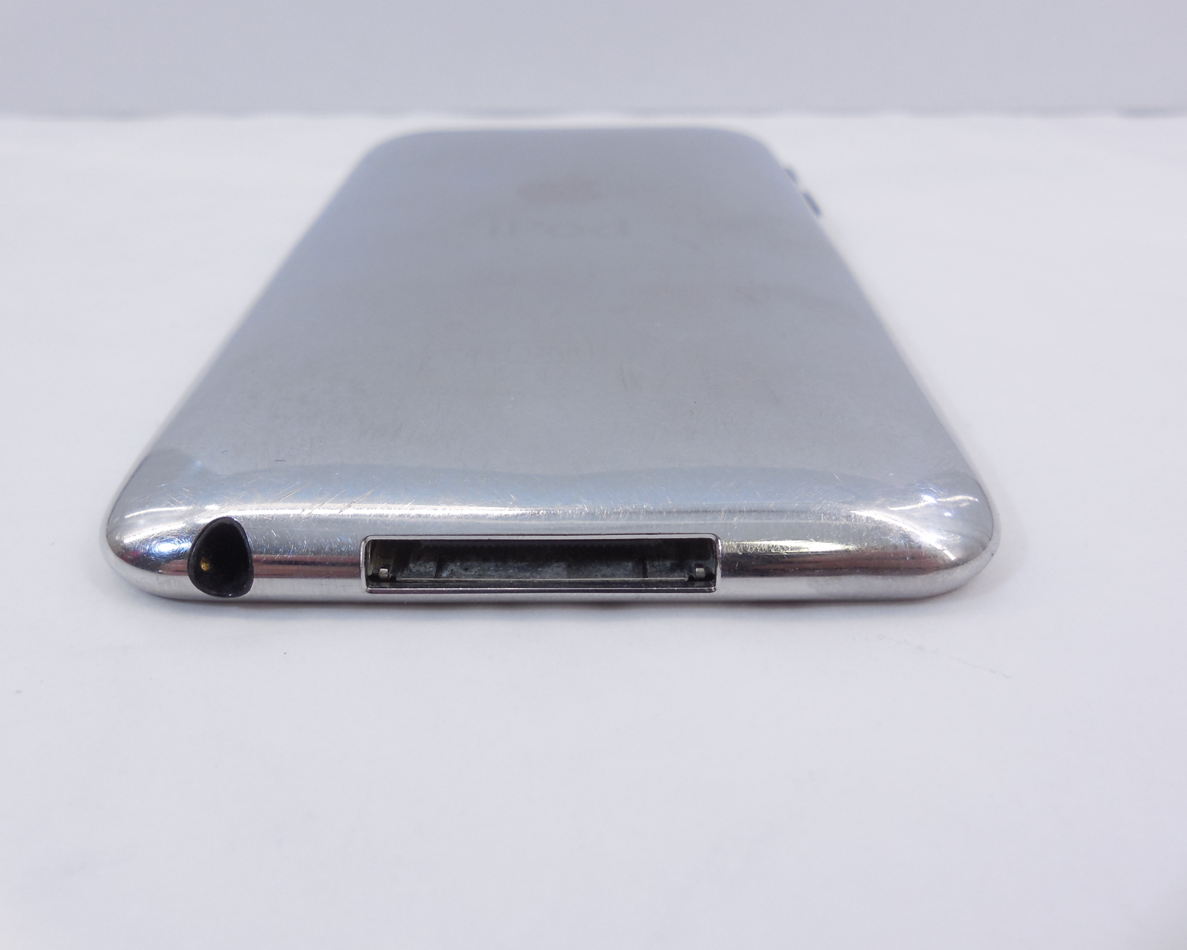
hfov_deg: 62.2
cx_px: 554
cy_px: 465
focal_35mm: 28
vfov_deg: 51.5
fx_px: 984
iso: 125
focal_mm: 4.6
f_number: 3.5
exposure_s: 1/40
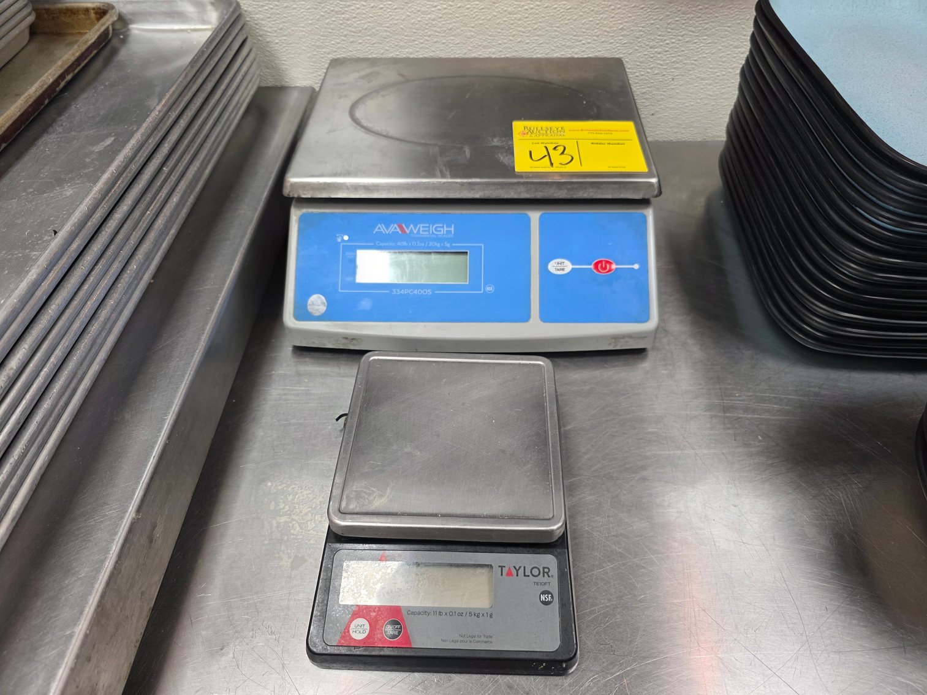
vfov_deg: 58.9
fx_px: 616
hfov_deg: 73.9
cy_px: 348
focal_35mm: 23
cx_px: 464
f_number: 1.7
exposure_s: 1/120
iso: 160
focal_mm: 6.3
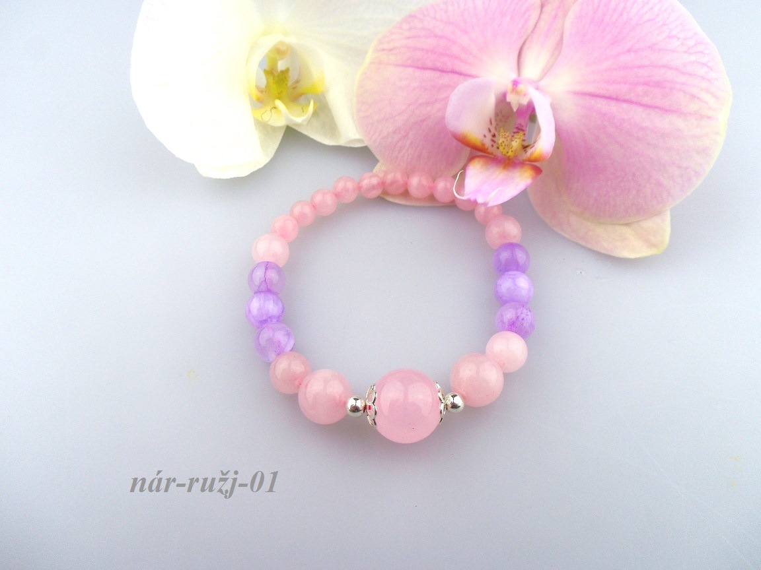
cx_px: 380
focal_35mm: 28
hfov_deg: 63.4
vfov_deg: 49.7
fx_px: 616
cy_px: 285
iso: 64
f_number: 3.9
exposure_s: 1/125
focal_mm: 5.1
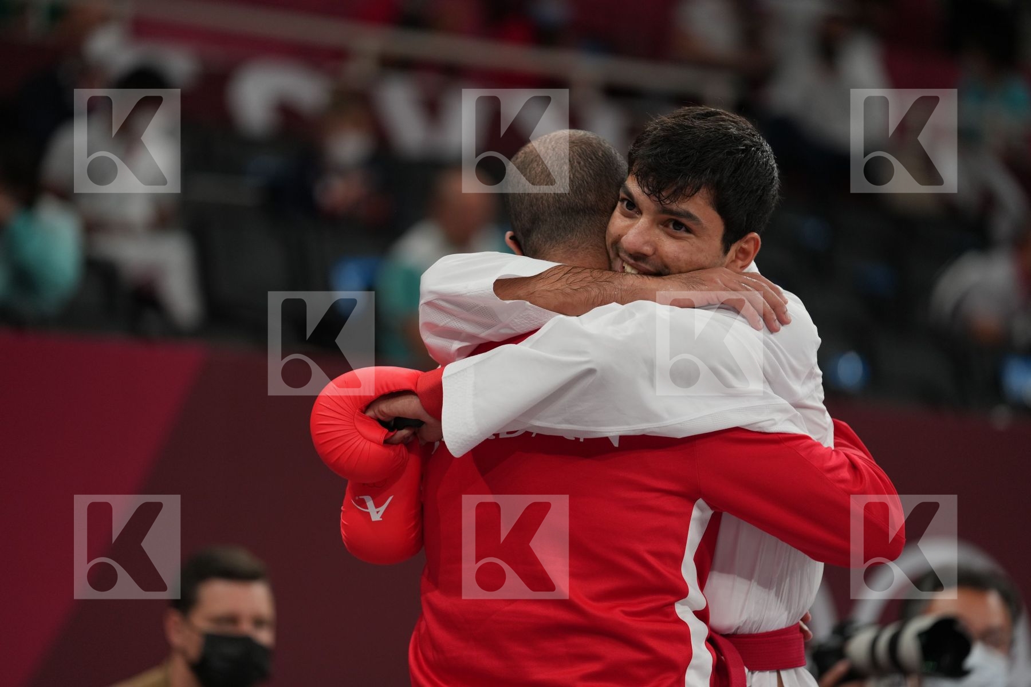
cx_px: 516
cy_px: 344
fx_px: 5326
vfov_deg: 7.4
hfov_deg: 11.1
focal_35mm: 186
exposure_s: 1/1000
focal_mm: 186
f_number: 2.8
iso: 640
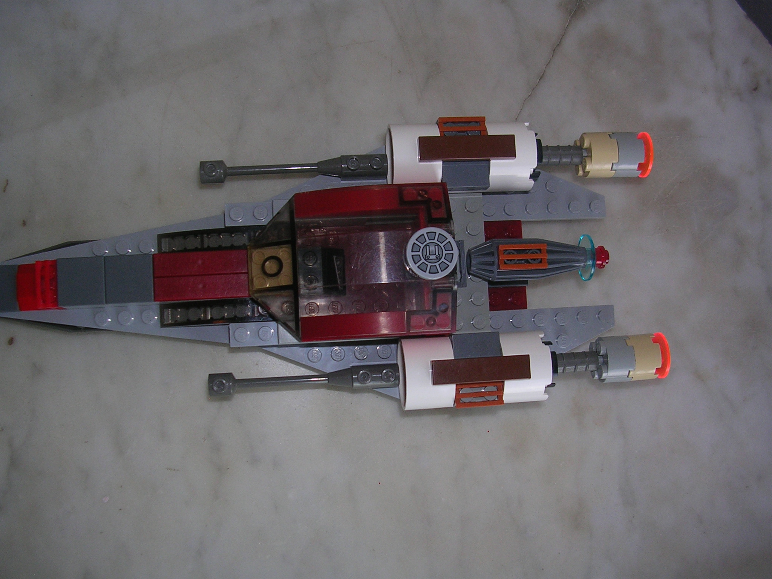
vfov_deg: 37.7
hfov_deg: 49.0
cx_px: 386
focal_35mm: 38
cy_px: 290
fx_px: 847
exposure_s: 1/60.1
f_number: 2.8
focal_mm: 5.8
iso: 50
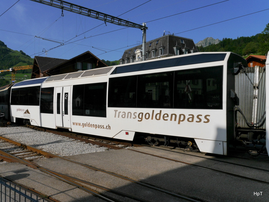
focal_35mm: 28
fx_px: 218
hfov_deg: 63.4
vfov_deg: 49.7
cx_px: 134
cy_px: 101
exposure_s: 1/800
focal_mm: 14
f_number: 10
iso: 160
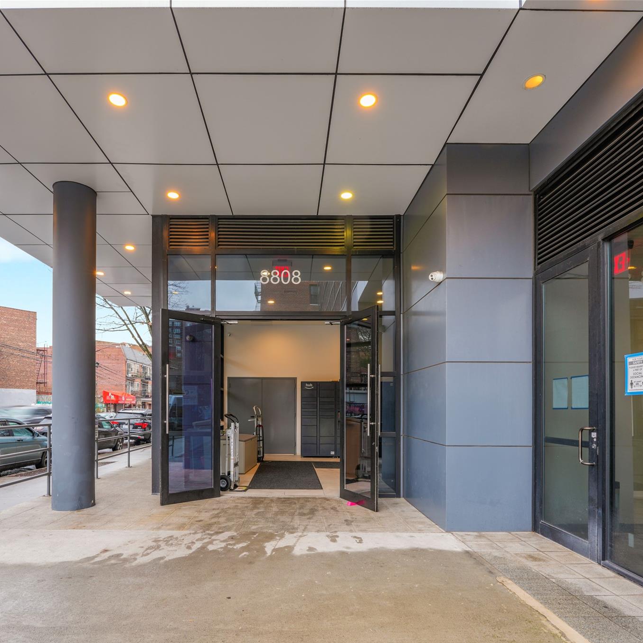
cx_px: 296
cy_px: 324
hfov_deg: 80.6
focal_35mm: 18
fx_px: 378
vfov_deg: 80.7
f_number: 9
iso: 100
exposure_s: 1/4
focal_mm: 14
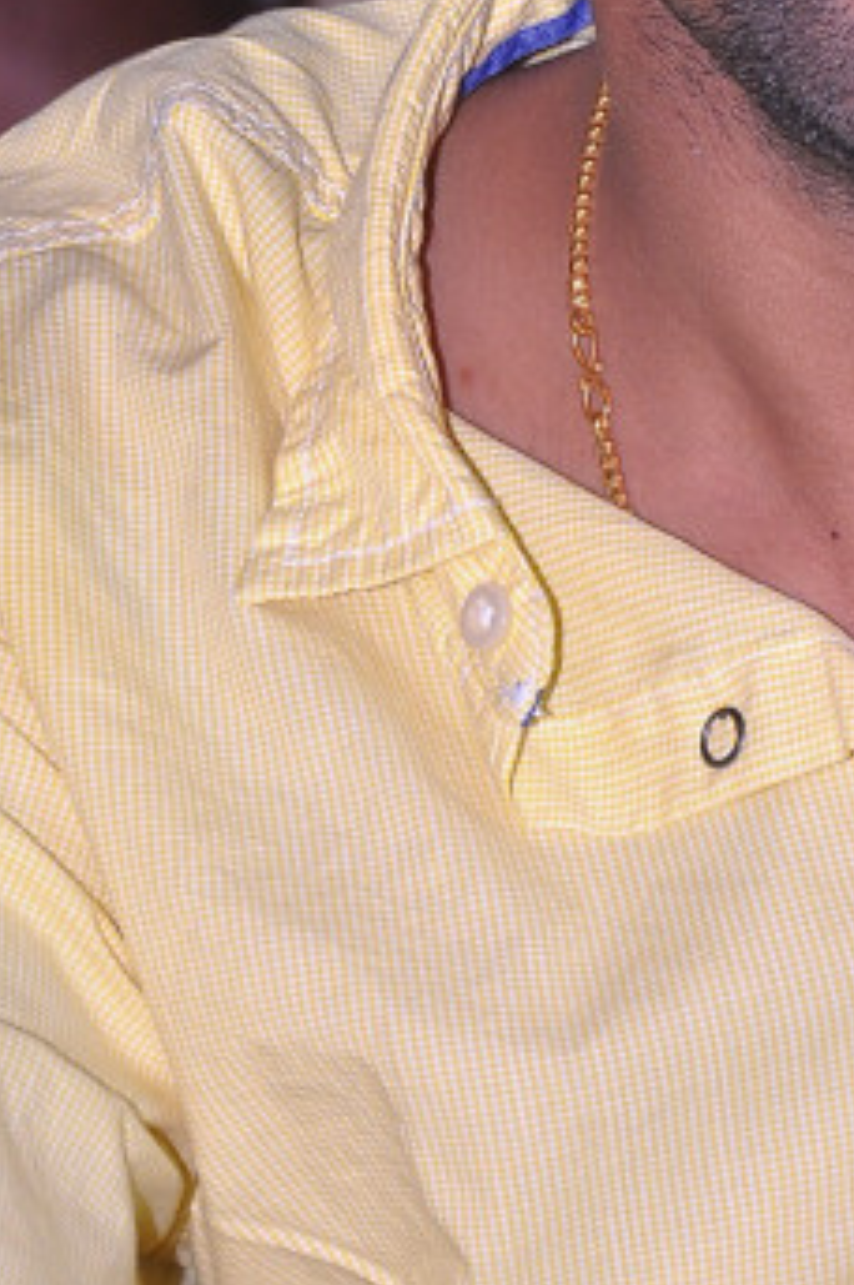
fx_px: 16774
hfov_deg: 2.9
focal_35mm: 470
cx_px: 880
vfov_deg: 4.4
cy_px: 427
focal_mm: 105
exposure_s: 1/50
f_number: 5.6
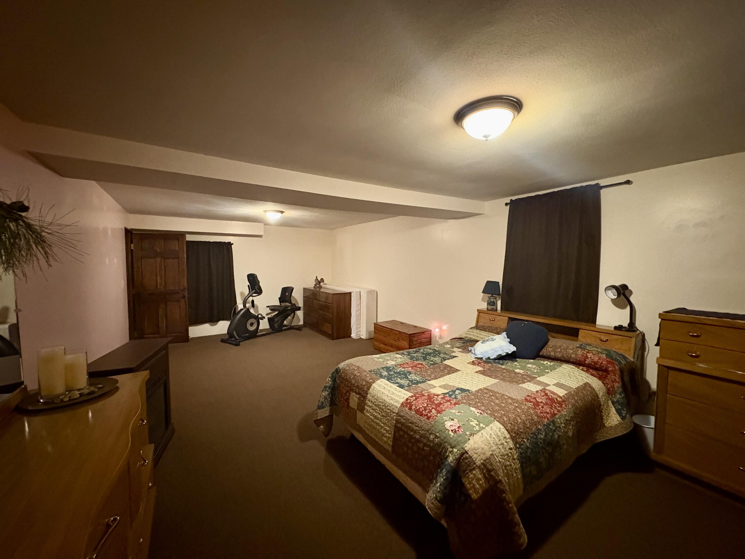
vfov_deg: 85.7
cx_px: 372
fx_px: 301
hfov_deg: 102.1
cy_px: 280
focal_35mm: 14
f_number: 2.2
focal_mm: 2.22
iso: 1000
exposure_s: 1/30
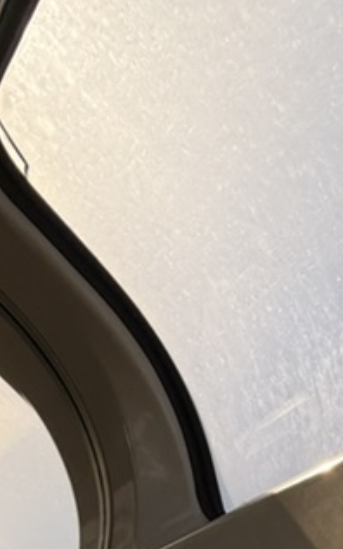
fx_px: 718
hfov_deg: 24.0
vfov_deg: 26.3
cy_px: 873
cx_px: 428
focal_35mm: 48
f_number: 2.2
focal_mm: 2.22
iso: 50
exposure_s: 1/411
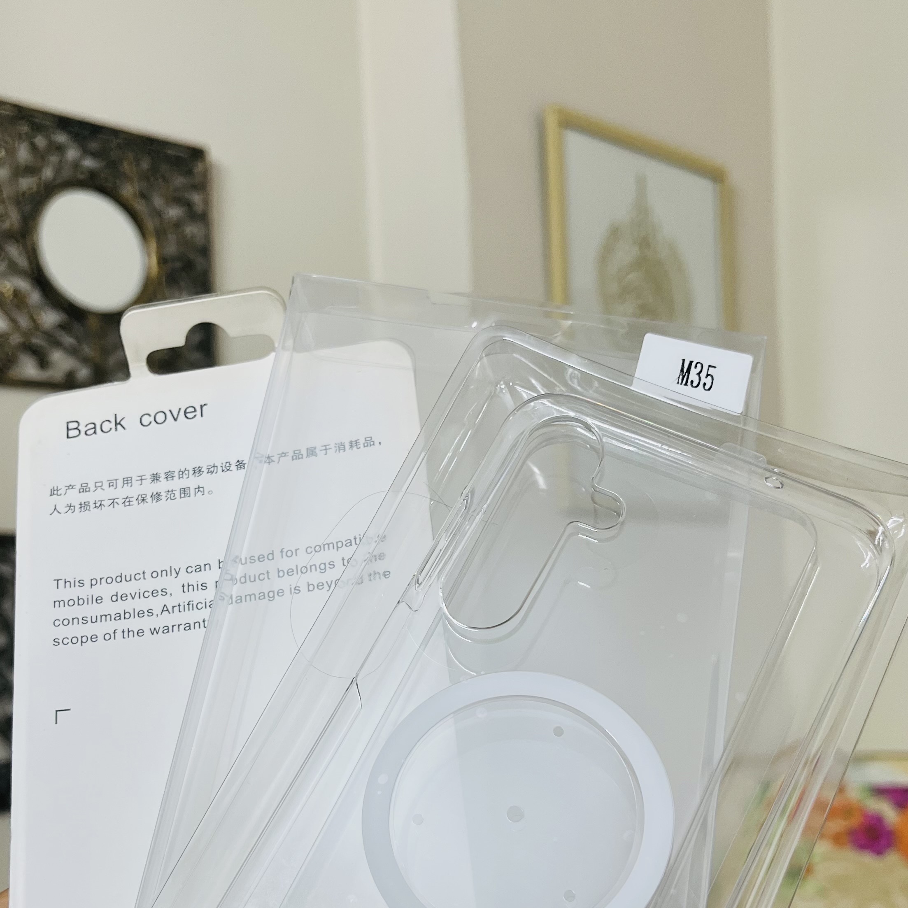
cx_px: 438
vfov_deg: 38.9
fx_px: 1246
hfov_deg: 40.0
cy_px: 692
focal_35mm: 42
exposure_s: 1/100
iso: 64
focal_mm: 5.1
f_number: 1.6
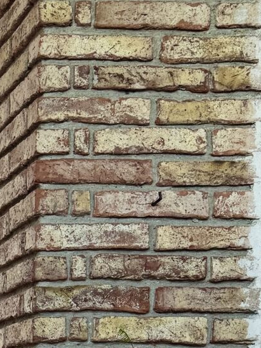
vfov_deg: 16.3
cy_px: 496
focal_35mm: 112
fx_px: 1127
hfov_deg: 11.4
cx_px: -318
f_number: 1.78
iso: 64
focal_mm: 6.76
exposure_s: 1/159
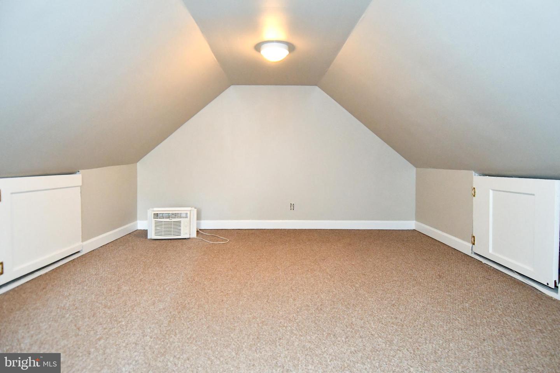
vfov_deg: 67.4
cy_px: 186
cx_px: 280
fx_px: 280
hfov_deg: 90.0
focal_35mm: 18
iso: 3600
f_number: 4
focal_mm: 12
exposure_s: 1/60
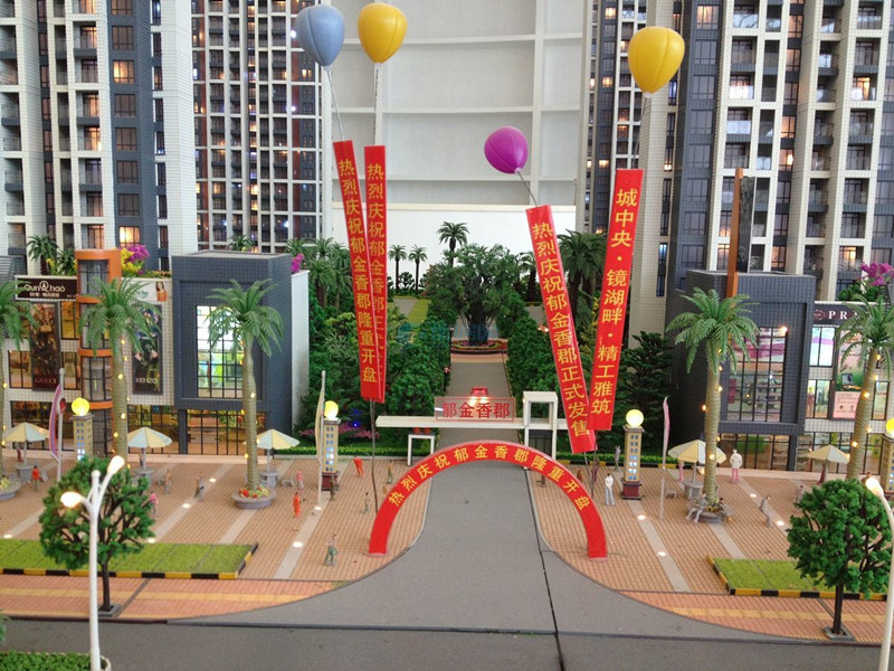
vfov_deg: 40.7
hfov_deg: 52.6
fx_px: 904
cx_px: 447
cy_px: 336
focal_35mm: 35
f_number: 2.4
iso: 100
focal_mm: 4.28
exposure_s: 1/120
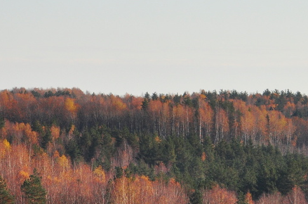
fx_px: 2589
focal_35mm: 303
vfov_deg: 4.5
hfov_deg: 6.8
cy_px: 276
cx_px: 177
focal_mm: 70
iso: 250
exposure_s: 1/1000
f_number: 8
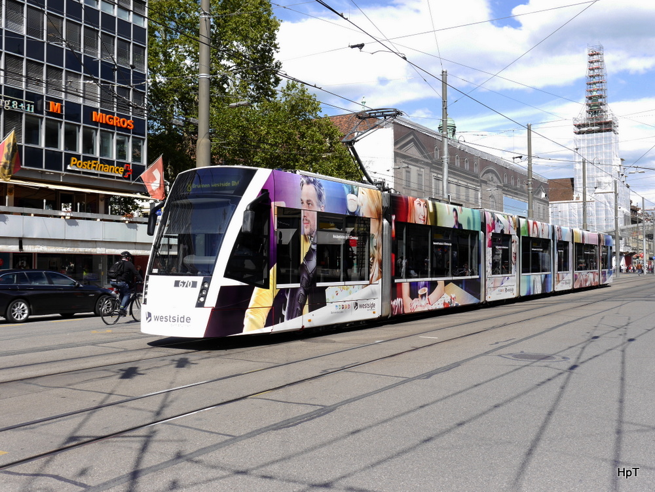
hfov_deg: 49.0
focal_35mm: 38
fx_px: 719
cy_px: 246
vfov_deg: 37.7
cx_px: 328
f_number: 7.1
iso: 160
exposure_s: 1/250
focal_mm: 19
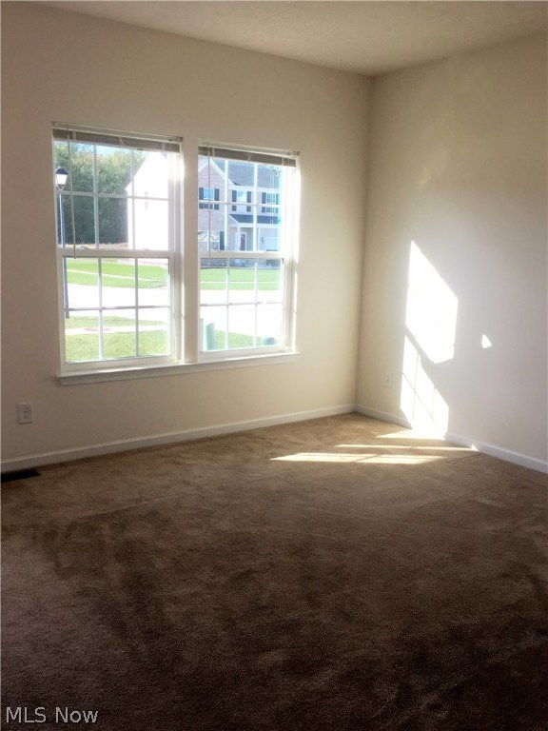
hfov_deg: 48.2
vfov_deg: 61.7
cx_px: 274
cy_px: 366
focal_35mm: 29
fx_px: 612
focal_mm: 4.15
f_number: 2.2
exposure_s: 1/265
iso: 25
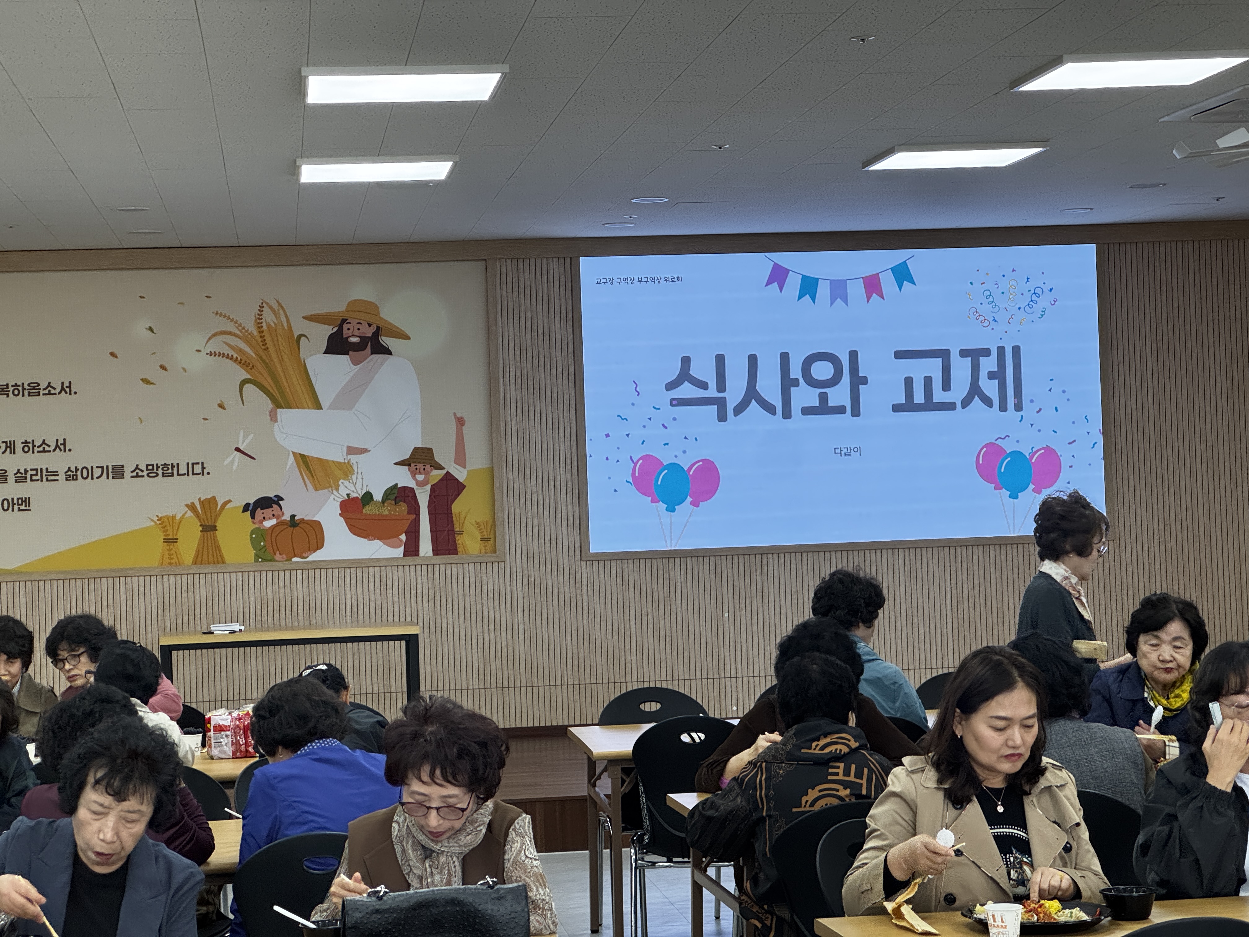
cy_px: 468
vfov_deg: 19.1
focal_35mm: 77
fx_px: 2778
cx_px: 624
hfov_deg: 25.3
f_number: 2.8
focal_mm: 9
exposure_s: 1/120
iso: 200
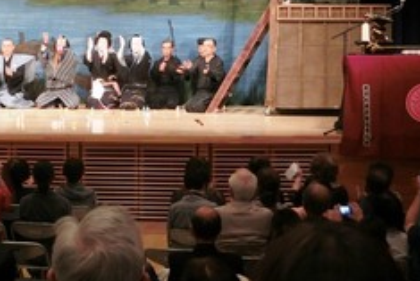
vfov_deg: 12.8
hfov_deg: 19.0
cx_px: 142
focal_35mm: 107
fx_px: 1249
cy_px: 58
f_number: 5.2
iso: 200
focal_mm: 12.4
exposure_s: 1/25
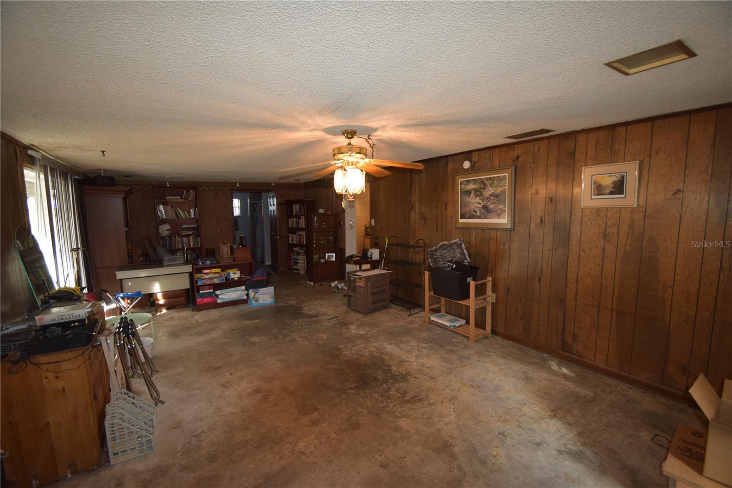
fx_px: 305
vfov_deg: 77.3
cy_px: 244
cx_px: 366
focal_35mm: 15
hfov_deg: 100.4
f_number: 3.5
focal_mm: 10
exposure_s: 1/60
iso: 800
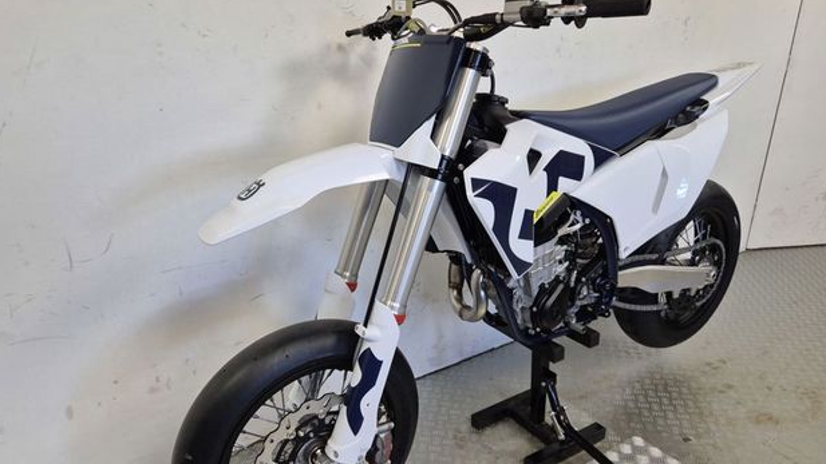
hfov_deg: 71.9
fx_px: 569
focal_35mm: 26
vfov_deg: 44.3
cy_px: 250
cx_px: 411
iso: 200
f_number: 1.8
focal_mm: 5.4
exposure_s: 1/100
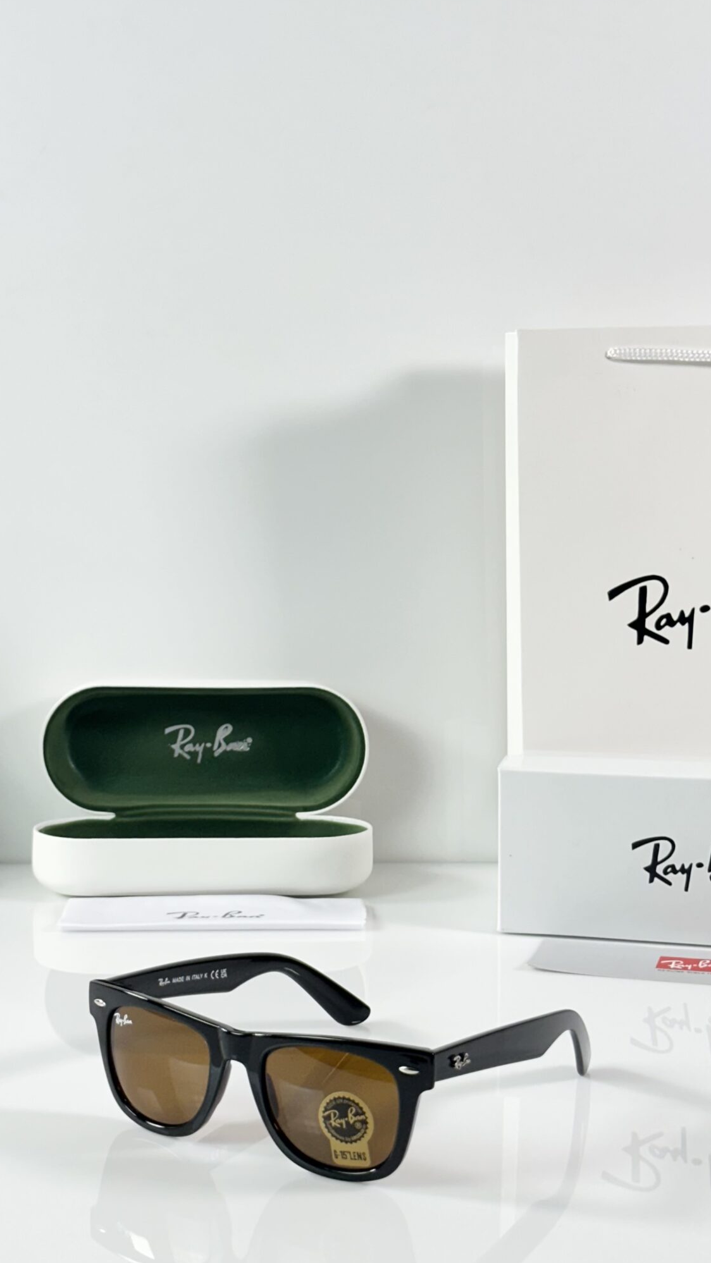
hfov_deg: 18.0
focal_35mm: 67
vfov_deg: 31.4
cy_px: 607
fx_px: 2245
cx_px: 299
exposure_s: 1/100
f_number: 1.78
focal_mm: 6.86
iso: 80
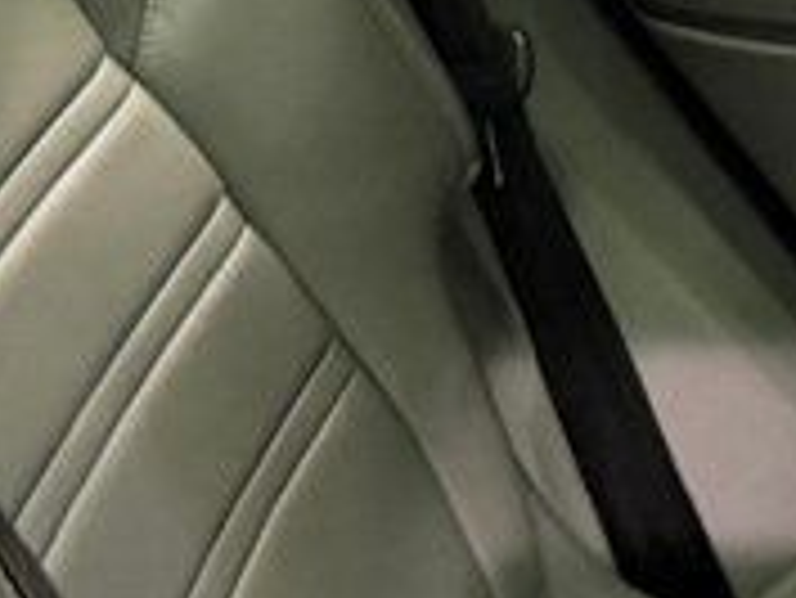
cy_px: -256
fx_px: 3198
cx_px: 1187
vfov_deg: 10.4
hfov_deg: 13.4
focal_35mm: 139
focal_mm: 6.76
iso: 640
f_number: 1.78
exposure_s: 1/40
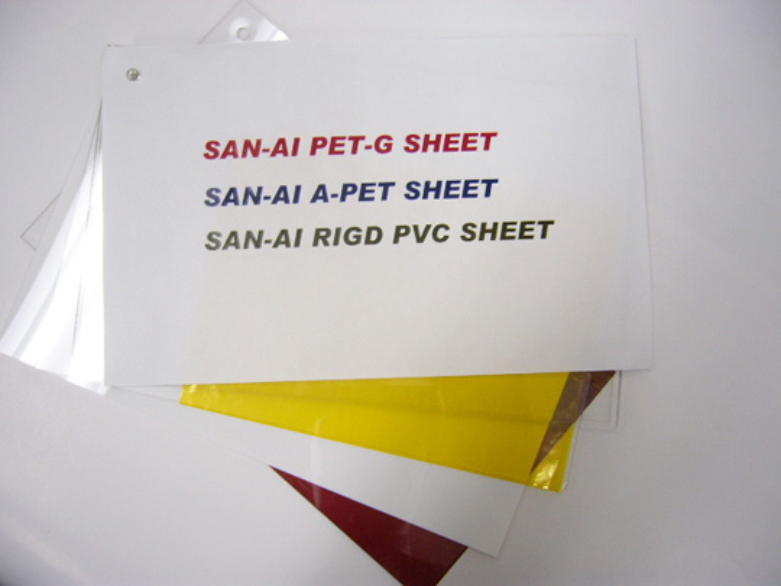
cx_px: 390
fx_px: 790
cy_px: 293
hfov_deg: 52.6
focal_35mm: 35
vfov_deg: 40.7
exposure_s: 1/25
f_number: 2.8
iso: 100
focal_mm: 5.8
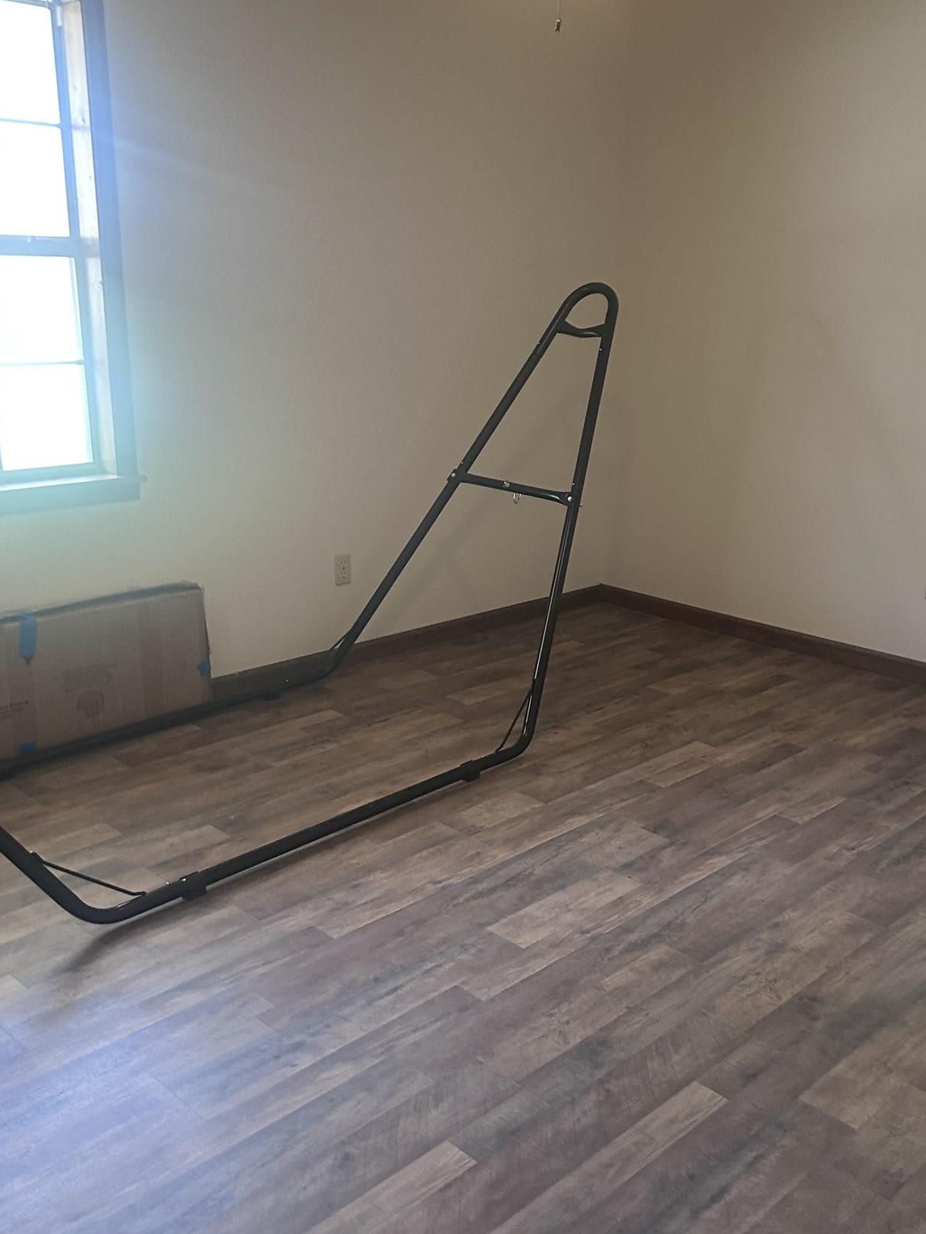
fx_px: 1212
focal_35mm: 34
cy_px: 676
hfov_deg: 41.7
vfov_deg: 53.9
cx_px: 543
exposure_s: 1/60
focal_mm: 6.86
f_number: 1.78
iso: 320
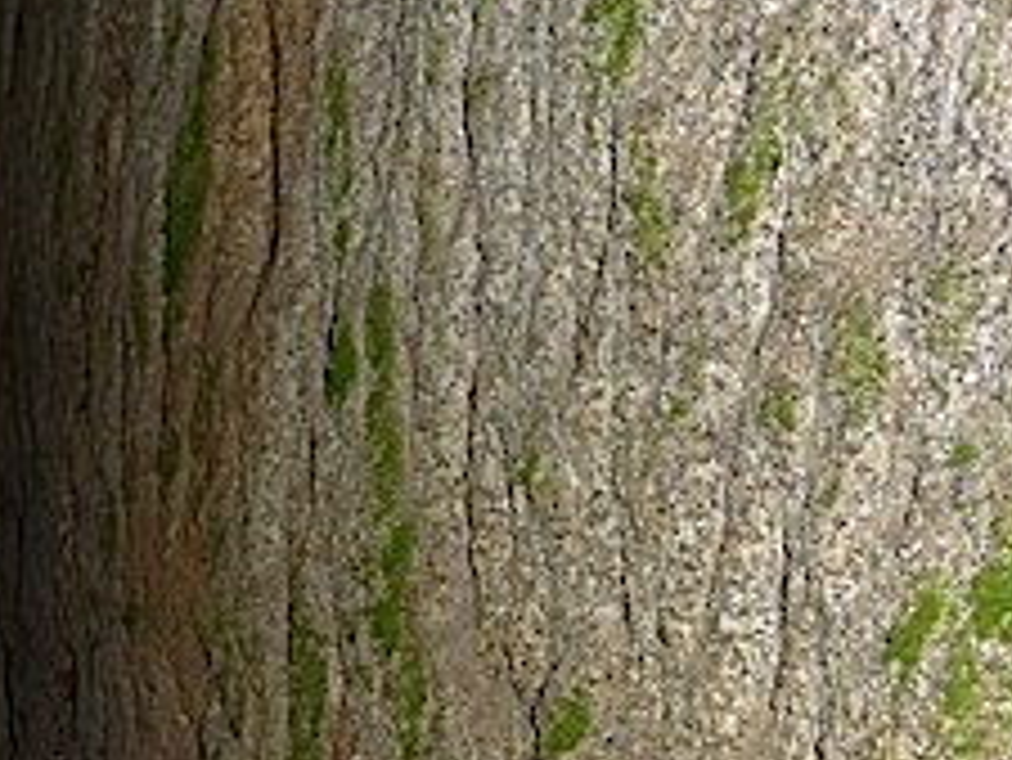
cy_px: 492
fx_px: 1755
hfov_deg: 28.6
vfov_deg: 24.3
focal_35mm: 60
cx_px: -148
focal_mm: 4.1
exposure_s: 1/8
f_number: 3.3
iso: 100
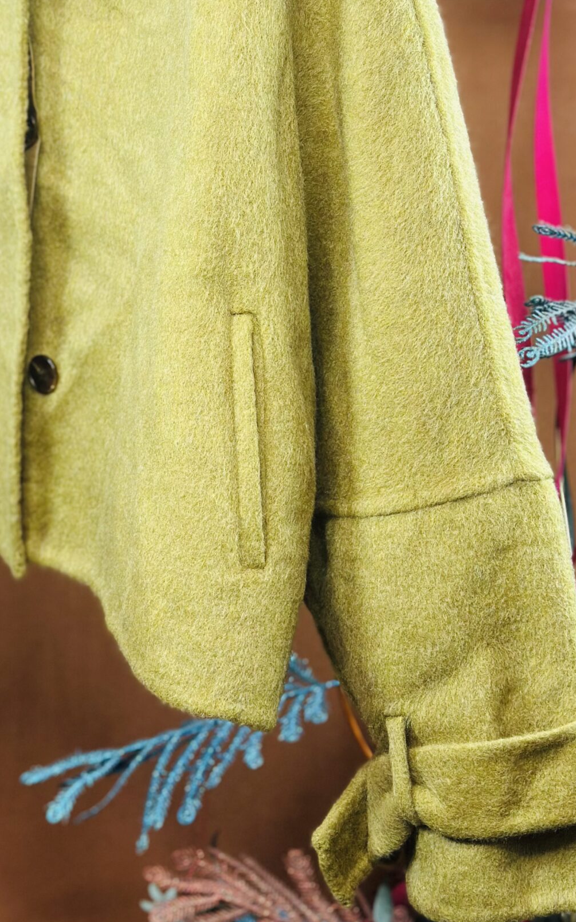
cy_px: 266
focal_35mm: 81
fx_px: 2034
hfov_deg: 15.9
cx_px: 73
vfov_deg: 25.3
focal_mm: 6.86
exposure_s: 1/100
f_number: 1.78
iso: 100
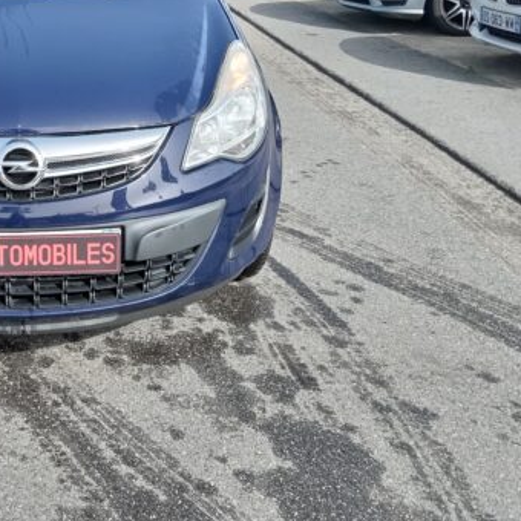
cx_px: 6
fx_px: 885
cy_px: 158
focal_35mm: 52
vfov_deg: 32.4
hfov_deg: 30.6
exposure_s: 1/254
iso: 100
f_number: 1.8
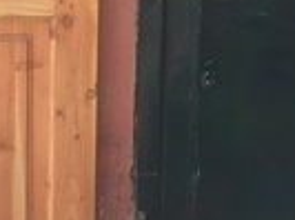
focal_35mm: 145
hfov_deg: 13.2
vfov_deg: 10.0
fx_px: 1232
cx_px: -72
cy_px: -72
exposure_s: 1/122
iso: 32
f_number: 2.2
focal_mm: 4.15
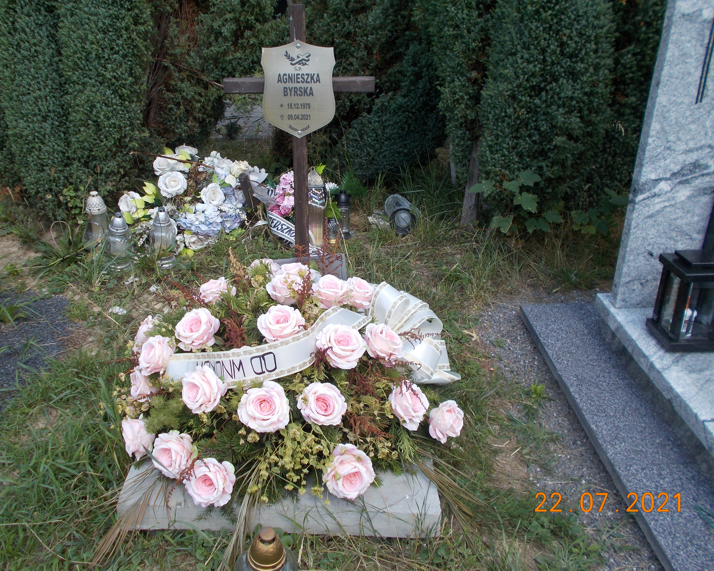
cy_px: 265
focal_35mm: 34
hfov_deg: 52.7
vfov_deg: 43.3
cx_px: 313
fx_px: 718
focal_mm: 5.3
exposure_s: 1/500
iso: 80
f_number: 3.4
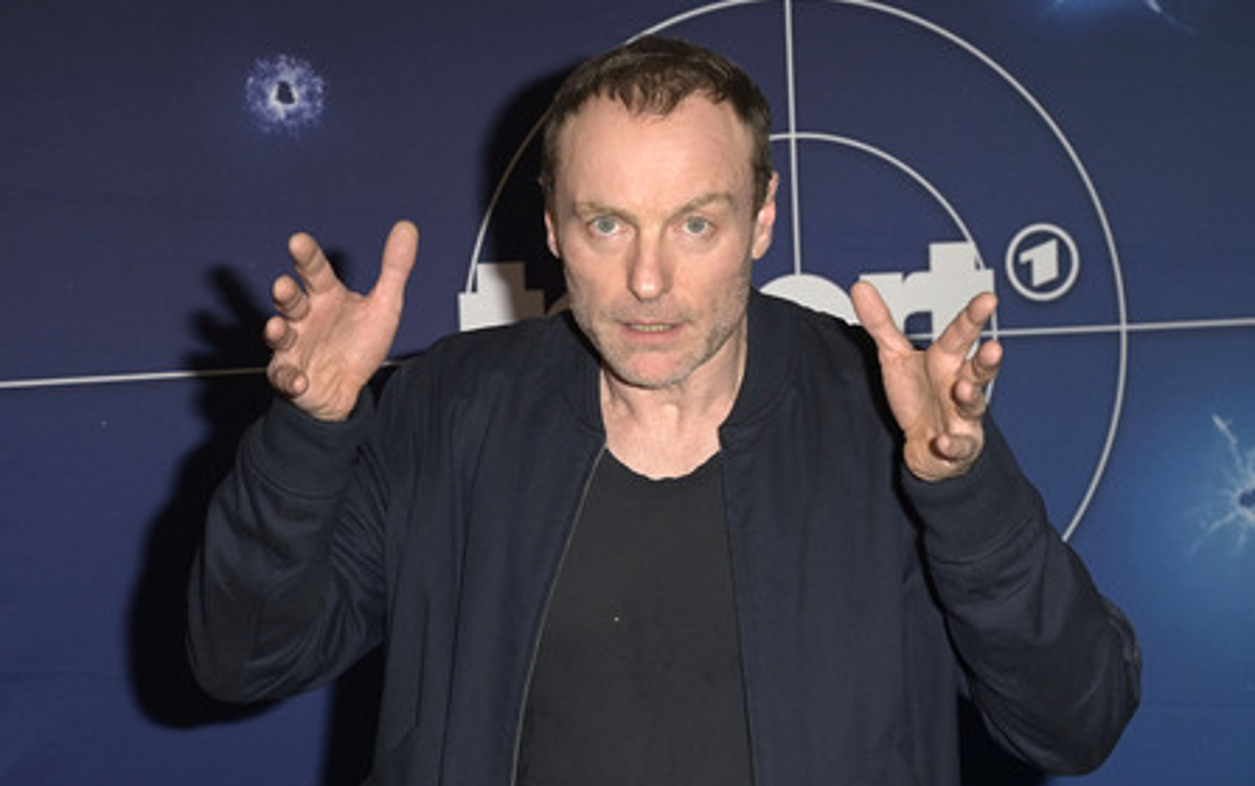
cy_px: 415
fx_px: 2635
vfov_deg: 17.0
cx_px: 630
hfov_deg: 26.8
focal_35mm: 77
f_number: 5.6
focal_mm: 75
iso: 640
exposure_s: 1/250
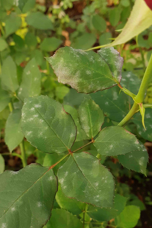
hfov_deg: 46.4
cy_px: 115
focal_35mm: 28
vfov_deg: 65.5
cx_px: 73
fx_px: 177
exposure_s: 1/2000
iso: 200
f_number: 1.7
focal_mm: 4.2
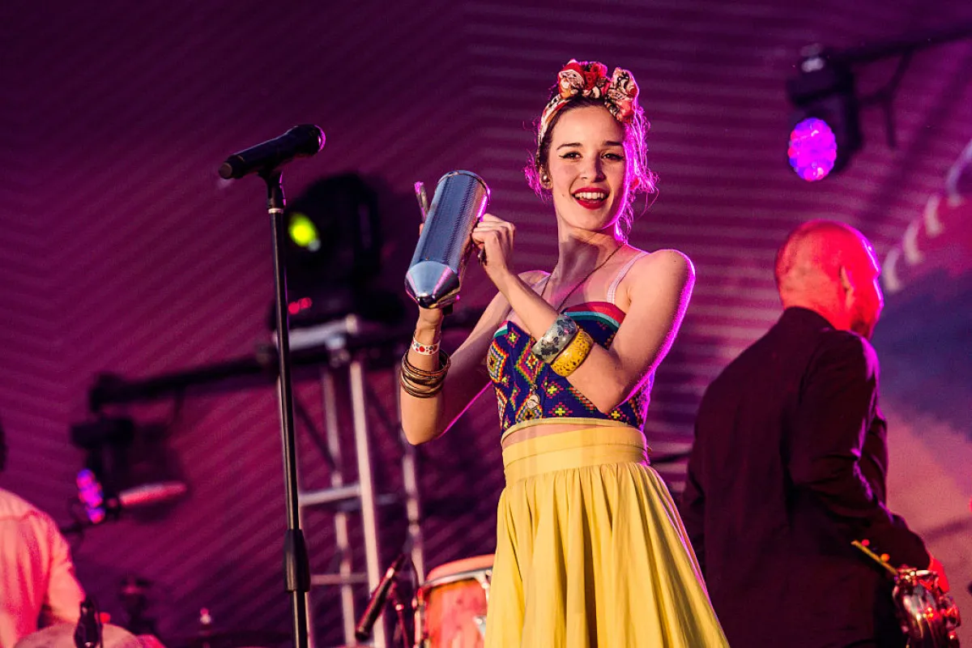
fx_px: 4185
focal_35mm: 155
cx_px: 486
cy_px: 324
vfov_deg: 8.9
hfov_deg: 13.2
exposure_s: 1/400
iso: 1600
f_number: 5
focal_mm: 155
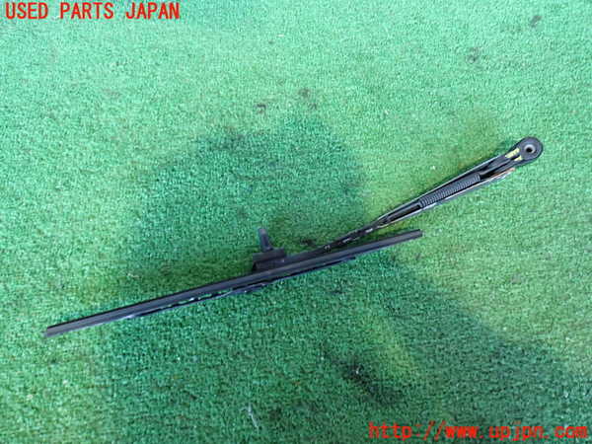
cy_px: 222
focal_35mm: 30
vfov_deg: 46.8
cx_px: 296
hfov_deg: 60.0
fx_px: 513
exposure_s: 1/30
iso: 500
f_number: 2.3
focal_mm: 5.4
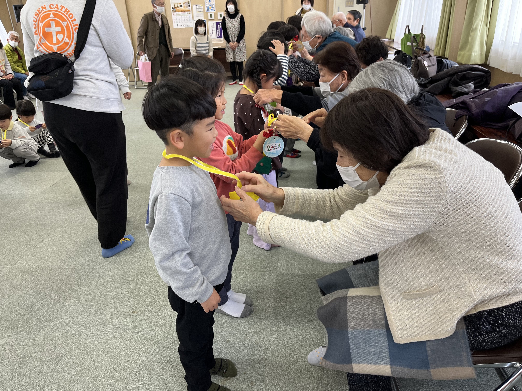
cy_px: 196
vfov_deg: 53.1
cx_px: 261
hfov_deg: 67.3
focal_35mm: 26
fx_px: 392
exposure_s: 1/121
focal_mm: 5.1
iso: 100
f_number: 1.6
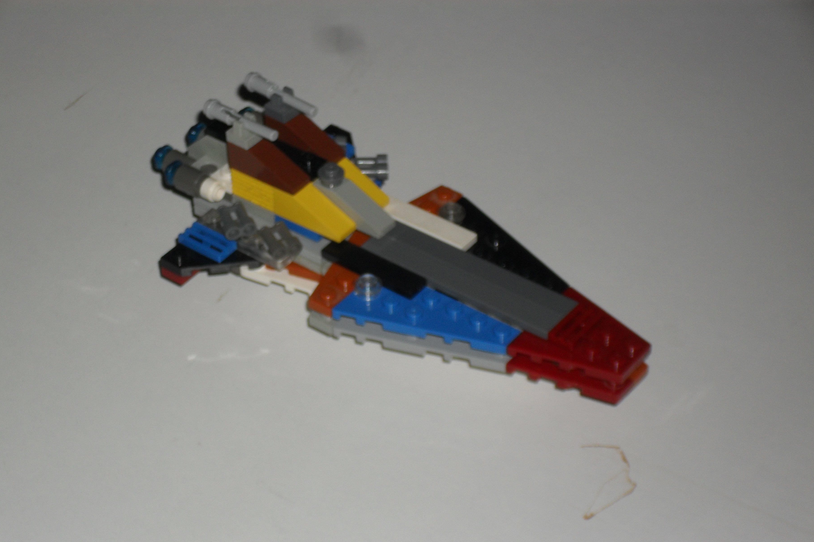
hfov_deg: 18.6
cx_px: 409
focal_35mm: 110
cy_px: 304
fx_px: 2487
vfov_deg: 12.4
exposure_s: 1/60
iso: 100
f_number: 5.8
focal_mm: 18.9
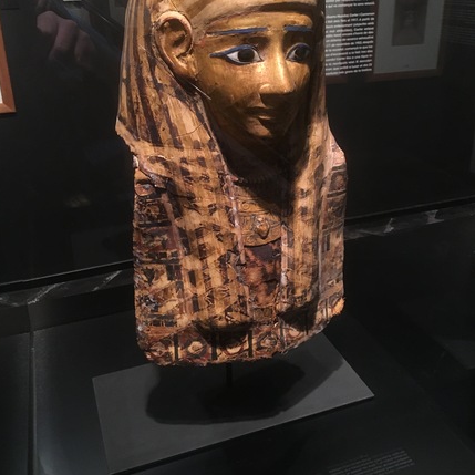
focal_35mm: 35
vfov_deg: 46.8
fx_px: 543
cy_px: 180
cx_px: 236
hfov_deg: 47.2
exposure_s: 1/25
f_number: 2.2
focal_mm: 4.15
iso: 200
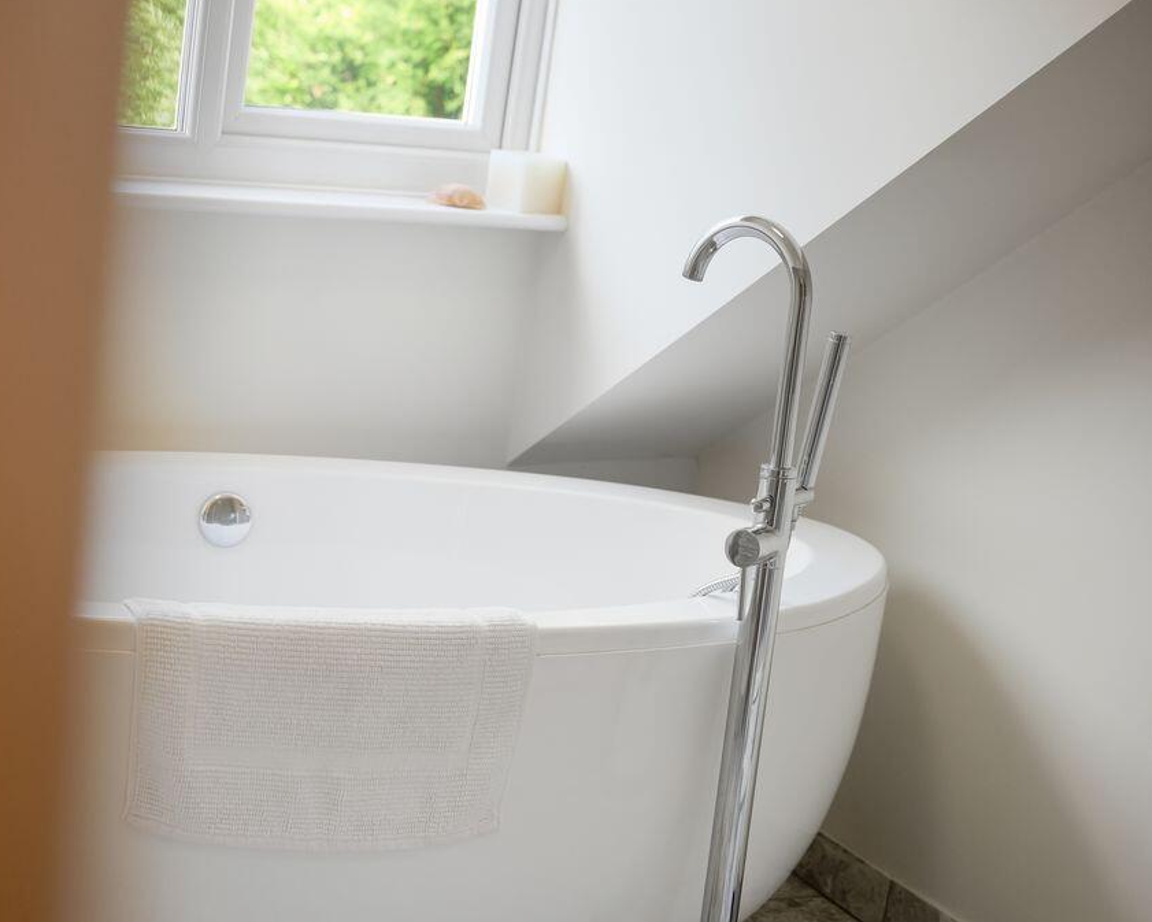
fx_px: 2455
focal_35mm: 72
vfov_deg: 21.3
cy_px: 458
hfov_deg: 26.4
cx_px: 512
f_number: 2.8
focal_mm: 63
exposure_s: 1/500
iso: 1000
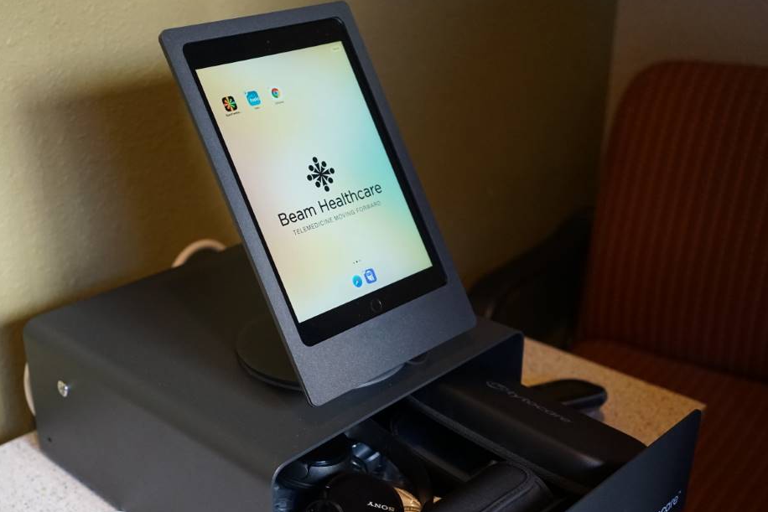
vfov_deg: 30.5
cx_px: 319
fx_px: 939
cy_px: 287
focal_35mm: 44
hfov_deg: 44.3
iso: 2500
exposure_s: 1/160
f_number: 2.8
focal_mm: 35
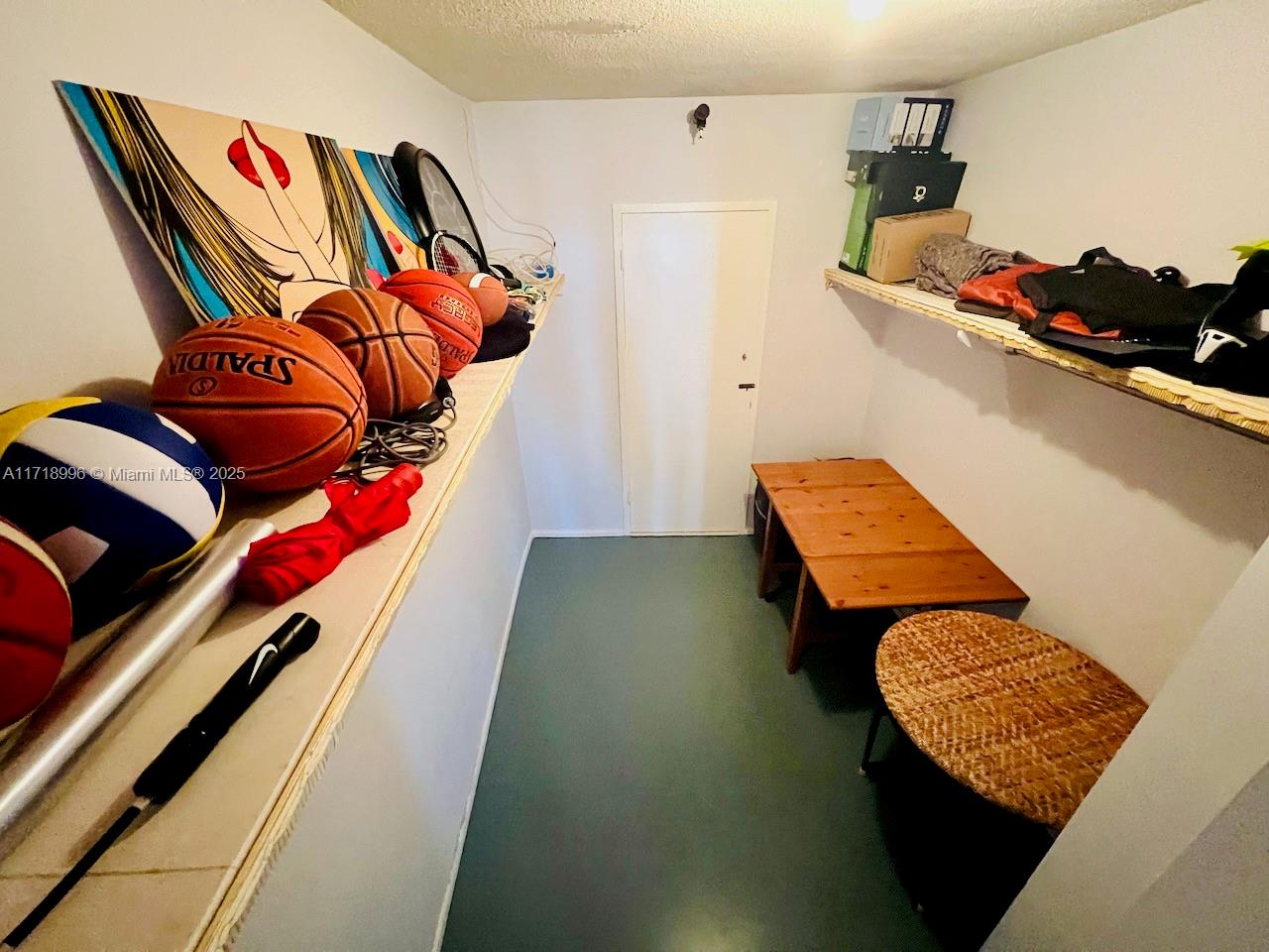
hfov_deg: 106.2
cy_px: 476
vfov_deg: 89.9
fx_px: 477
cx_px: 634
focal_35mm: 13
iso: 800
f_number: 1.8
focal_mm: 1.57
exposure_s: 1/40
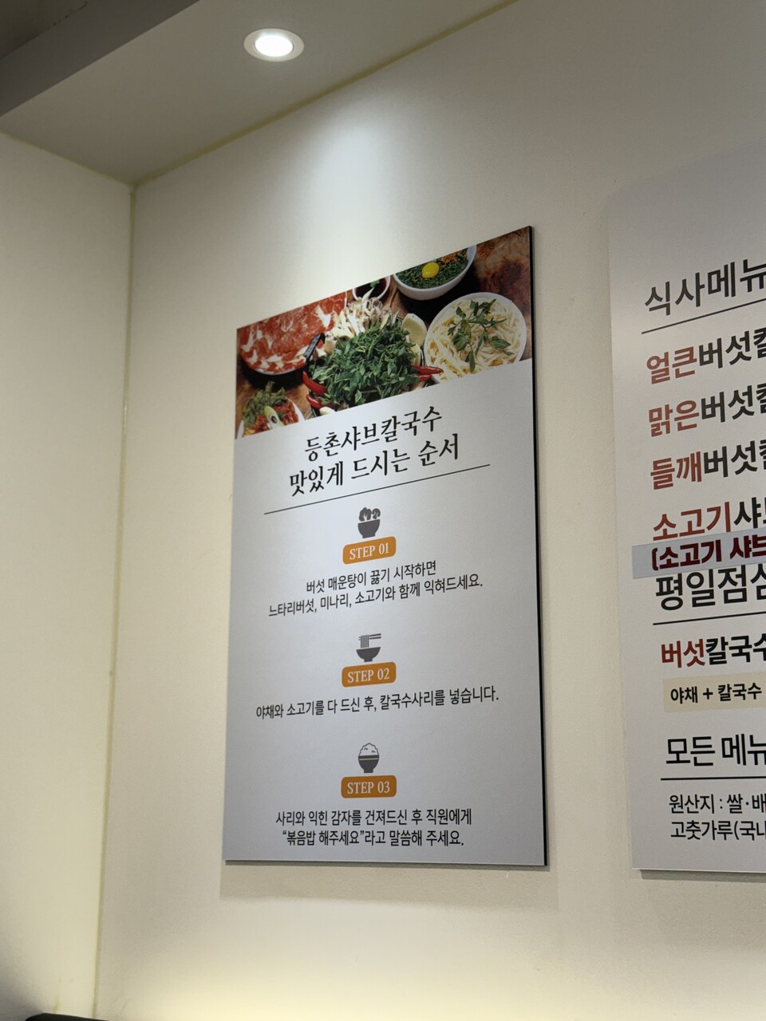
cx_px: 383
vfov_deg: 39.7
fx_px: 1416
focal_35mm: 48
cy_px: 510
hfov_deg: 30.3
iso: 80
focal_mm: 6.76
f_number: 1.78
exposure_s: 1/60
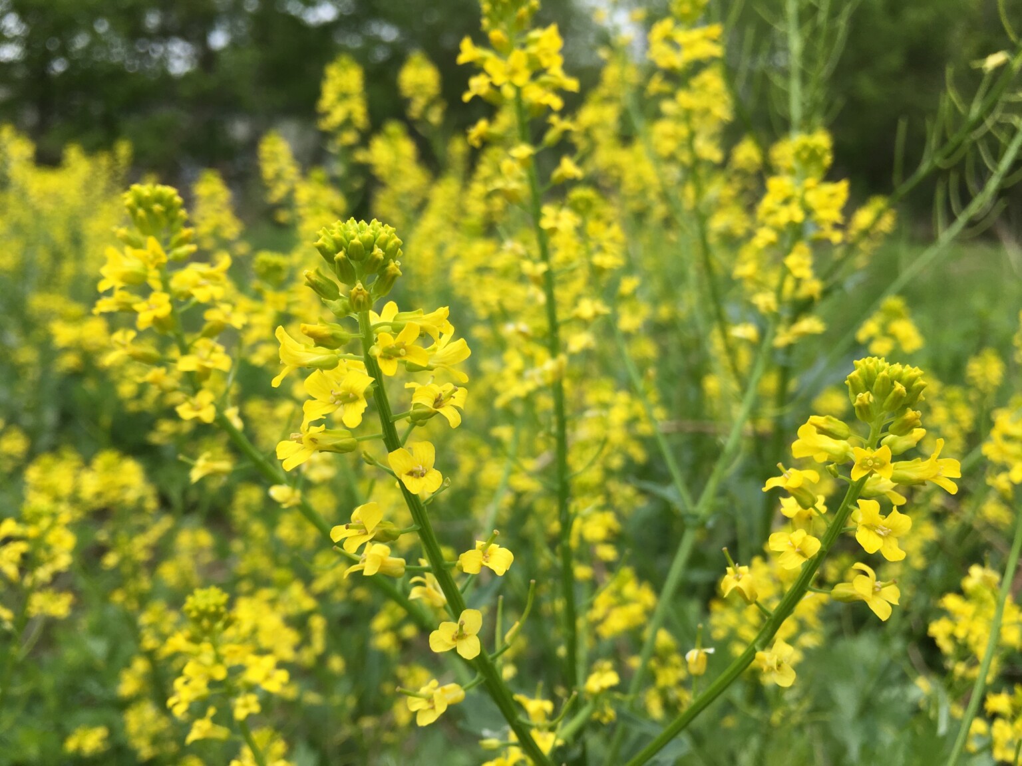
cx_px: 511
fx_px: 856
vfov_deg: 48.2
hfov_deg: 61.7
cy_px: 383
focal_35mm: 29
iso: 25
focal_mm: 4.15
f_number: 2.2
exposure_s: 1/894
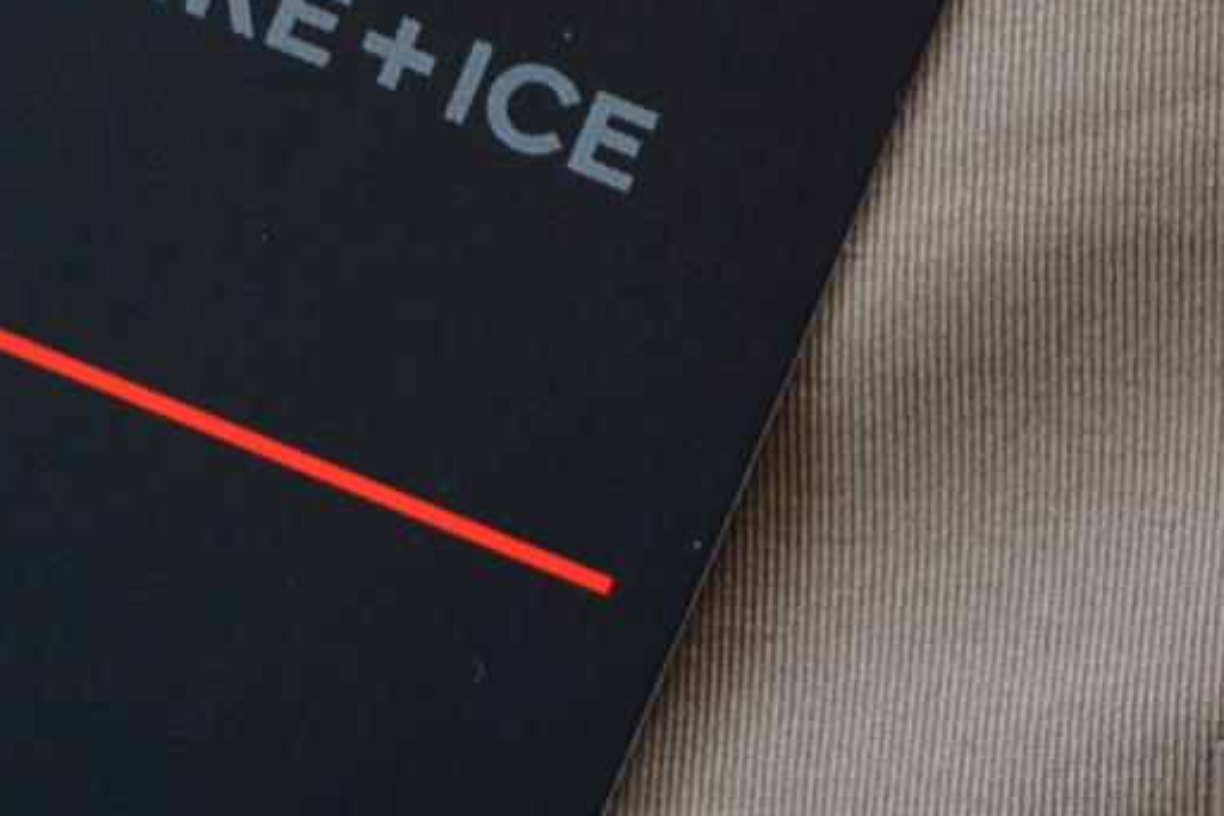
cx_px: 1618
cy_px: -100
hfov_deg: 11.4
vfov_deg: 7.8
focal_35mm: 175
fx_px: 5950
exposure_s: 1/60
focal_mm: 26
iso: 400
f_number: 4.2
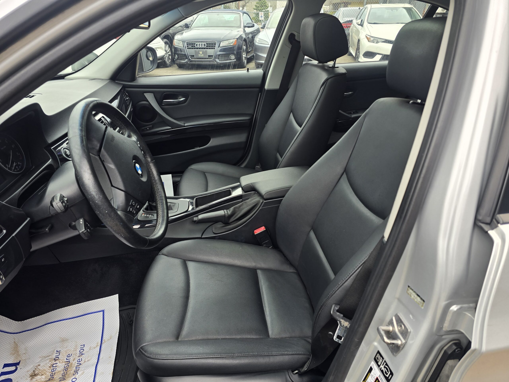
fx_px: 338
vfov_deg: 58.9
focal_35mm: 23
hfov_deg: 73.9
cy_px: 191
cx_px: 254
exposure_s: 1/180
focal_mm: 6.3
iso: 40
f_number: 1.7
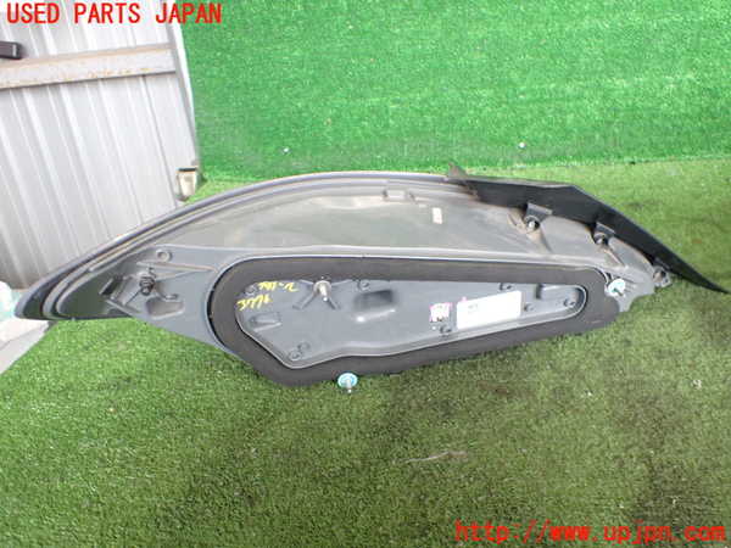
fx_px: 634
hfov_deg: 60.0
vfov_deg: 46.8
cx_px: 366
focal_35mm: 30
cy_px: 274
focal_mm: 5.4
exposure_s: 1/125
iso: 500
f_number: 2.3
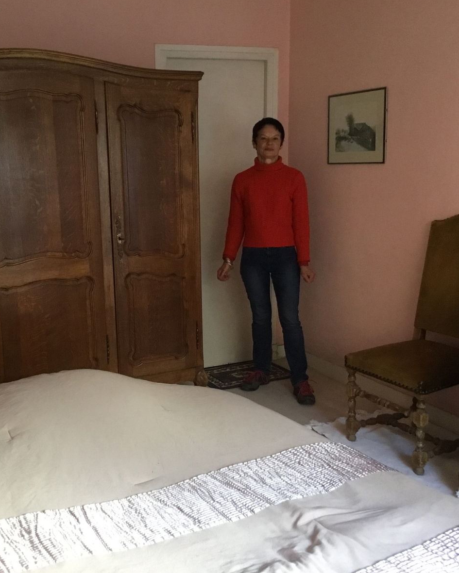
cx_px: 165
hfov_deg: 36.2
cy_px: 284
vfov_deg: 44.8
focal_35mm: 41
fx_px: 696
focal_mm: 3.3
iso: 250
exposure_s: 1/20
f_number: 2.4
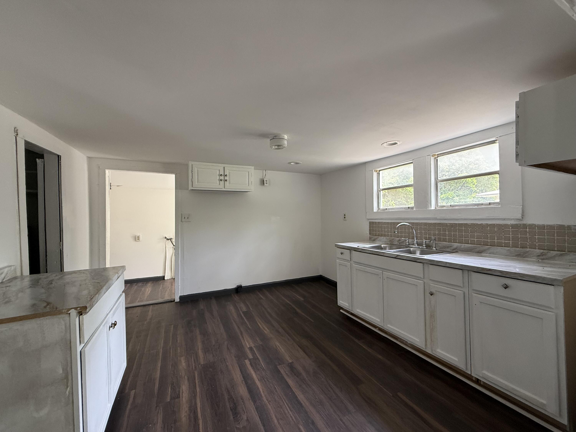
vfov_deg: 85.7
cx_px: 288
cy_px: 216
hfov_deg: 102.1
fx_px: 233
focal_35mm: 14
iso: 200
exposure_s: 1/99
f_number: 2.2
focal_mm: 2.22
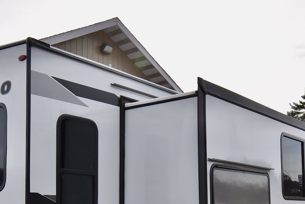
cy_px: 200
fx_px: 433
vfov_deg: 25.4
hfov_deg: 38.6
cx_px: 113
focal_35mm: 51
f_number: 10
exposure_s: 1/400
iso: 200
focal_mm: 16
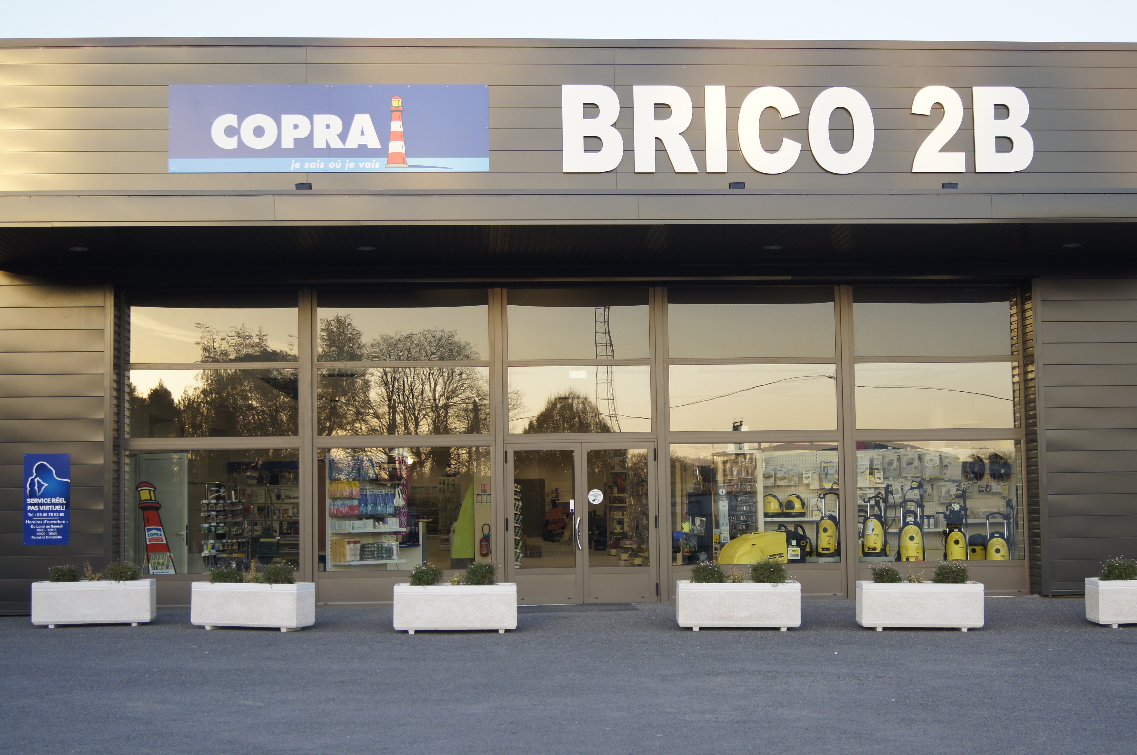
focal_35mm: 52
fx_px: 1656
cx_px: 568
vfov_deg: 25.7
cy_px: 378
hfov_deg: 37.9
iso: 100
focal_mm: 35
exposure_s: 1/60
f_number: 5
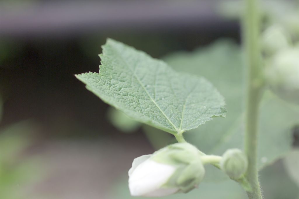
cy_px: 100
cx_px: 150
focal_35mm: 60
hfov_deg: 33.4
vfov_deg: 22.6
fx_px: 498
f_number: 5.6
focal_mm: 60
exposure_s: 1/90
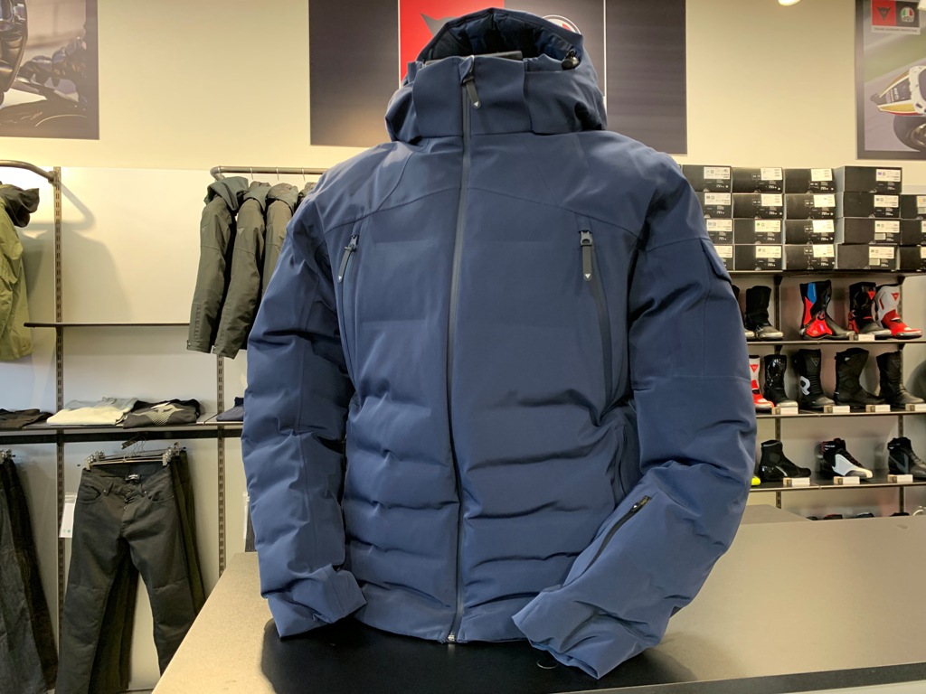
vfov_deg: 53.1
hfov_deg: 67.3
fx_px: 696
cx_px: 463
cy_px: 347
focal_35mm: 26
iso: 160
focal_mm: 4.25
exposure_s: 1/60
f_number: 1.8
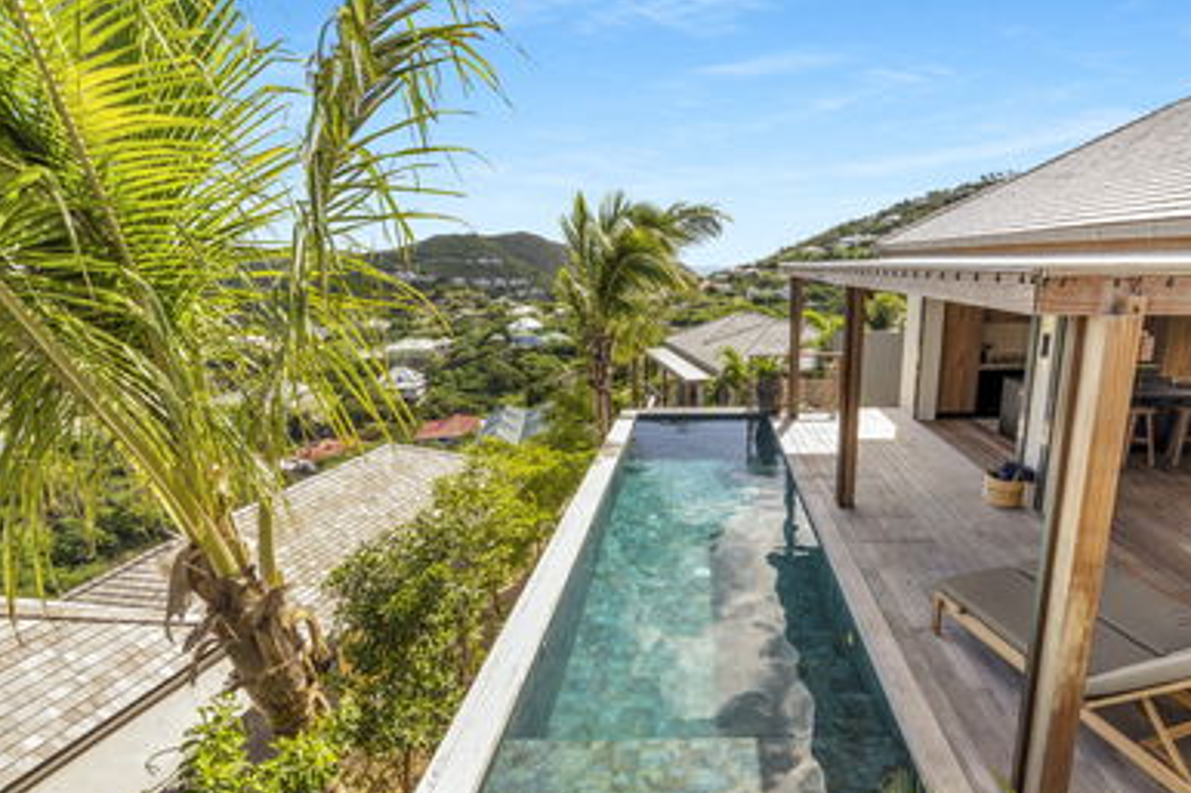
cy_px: 412
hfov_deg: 89.0
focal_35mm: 18
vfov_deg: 67.3
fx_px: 595
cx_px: 710
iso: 64
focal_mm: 14
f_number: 11
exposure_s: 1/30
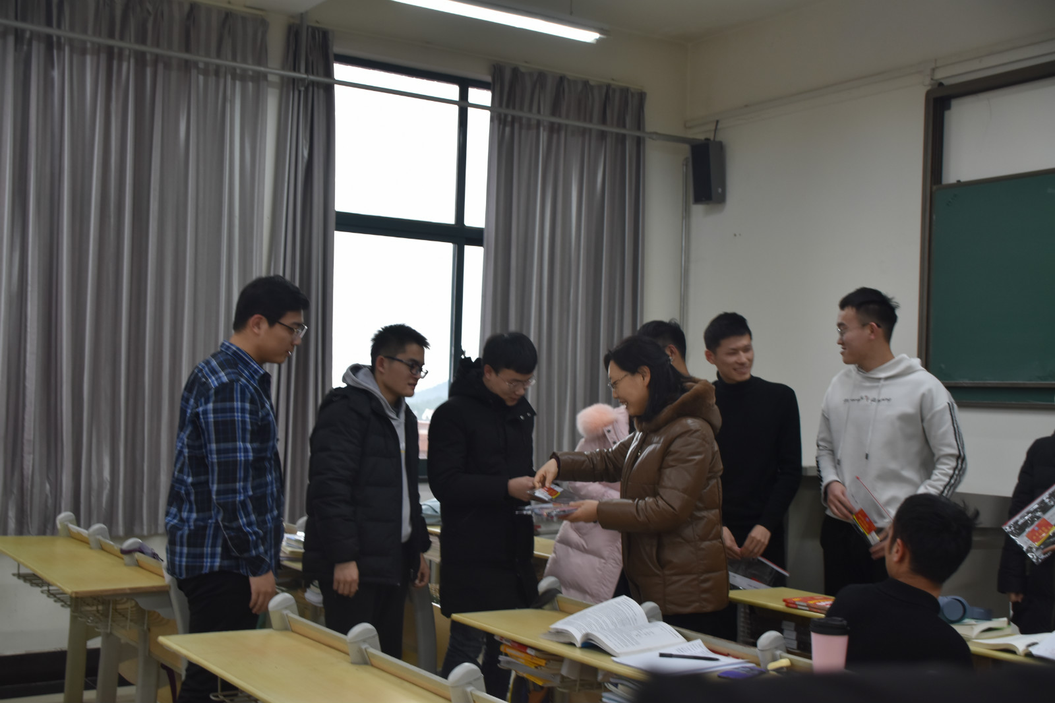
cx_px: 528
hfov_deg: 45.0
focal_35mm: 44
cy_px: 352
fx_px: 1274
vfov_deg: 30.8
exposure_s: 1/60
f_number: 4
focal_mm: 29
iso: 400
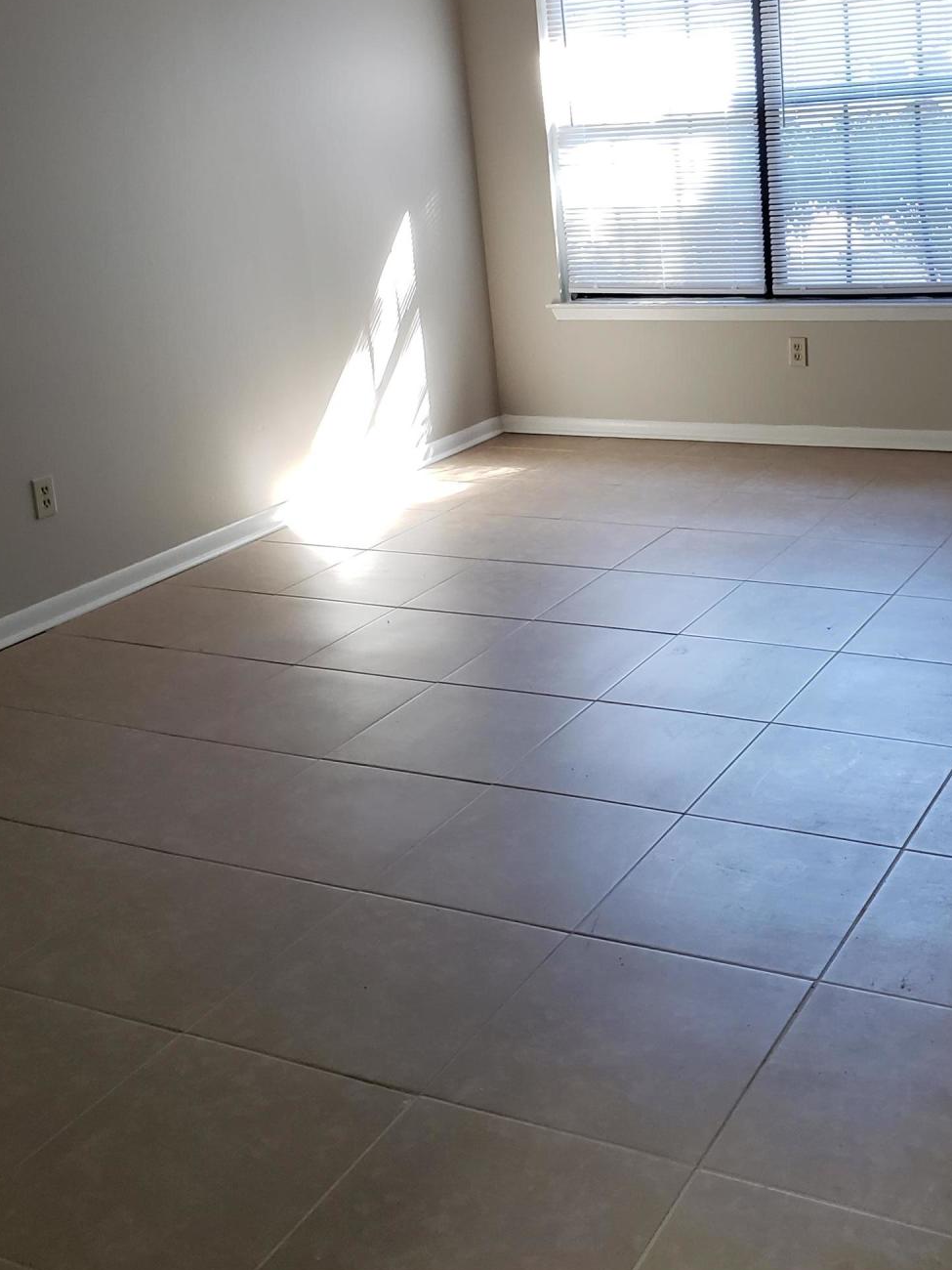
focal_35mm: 40
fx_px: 1467
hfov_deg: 35.2
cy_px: 401
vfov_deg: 45.9
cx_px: 706
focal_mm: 4.3
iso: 400
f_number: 2.4
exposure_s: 1/120
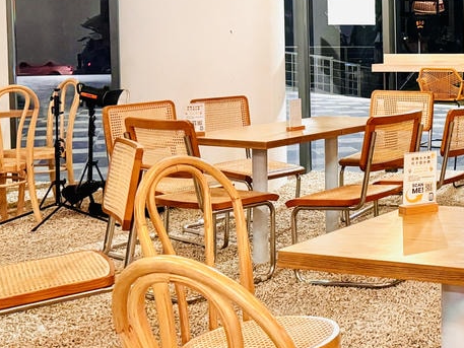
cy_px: 84
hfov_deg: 26.9
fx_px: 845
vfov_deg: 23.1
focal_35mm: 63
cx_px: 570
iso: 800
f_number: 1.78
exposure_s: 1/60
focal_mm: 6.86
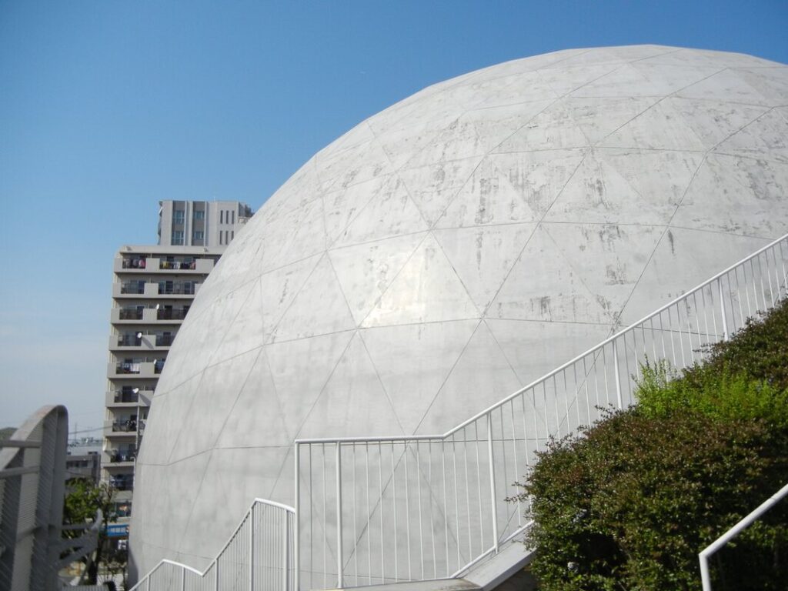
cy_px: 296
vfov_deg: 46.8
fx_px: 683
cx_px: 394
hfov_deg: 60.0
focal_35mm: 30
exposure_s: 1/580
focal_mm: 5.4
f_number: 7
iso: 160
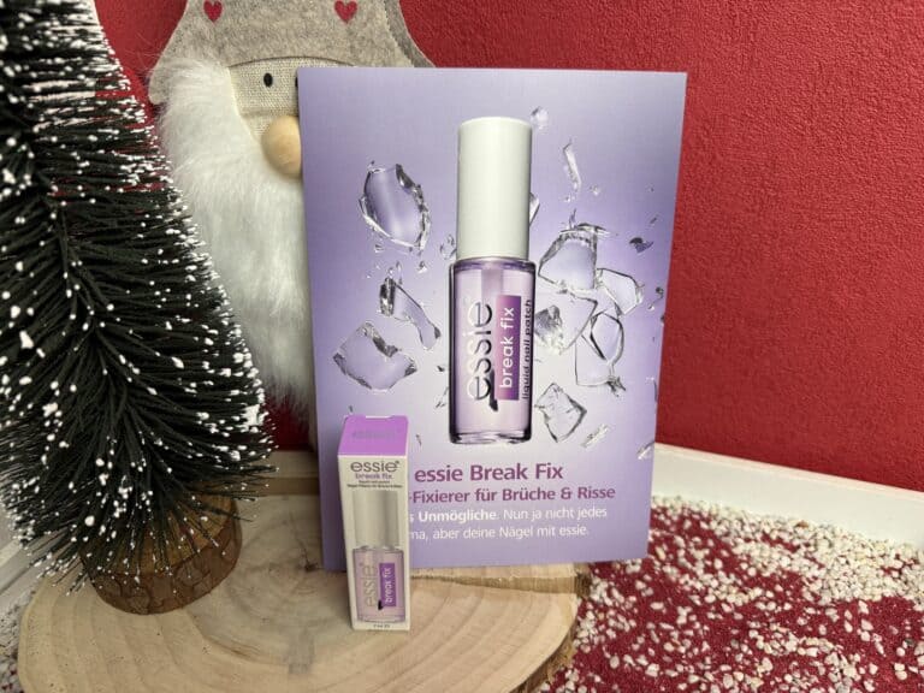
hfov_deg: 71.6
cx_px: 462
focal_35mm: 24
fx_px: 641
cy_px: 346
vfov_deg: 56.8
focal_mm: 6.76
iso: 125
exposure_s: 1/50
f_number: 1.78
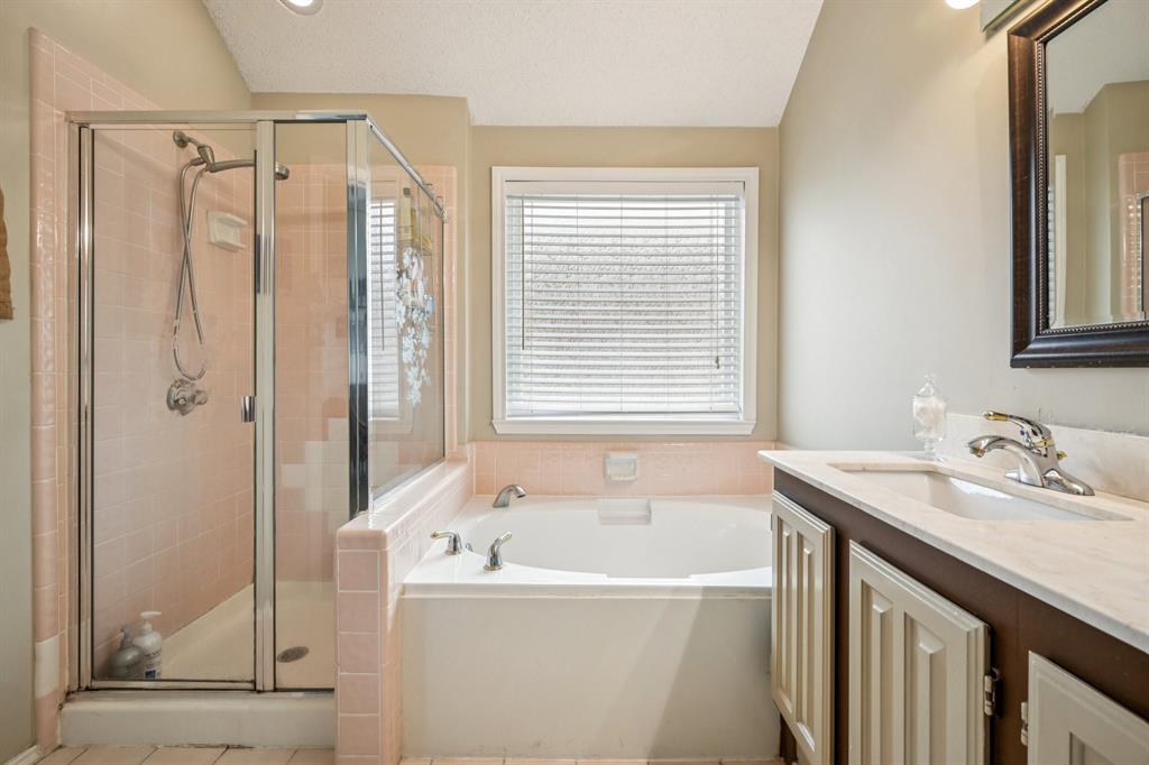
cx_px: 574
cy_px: 382
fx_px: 495
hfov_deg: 98.6
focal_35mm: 16
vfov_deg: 75.5
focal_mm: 15.5
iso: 250
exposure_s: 1/30
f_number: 9
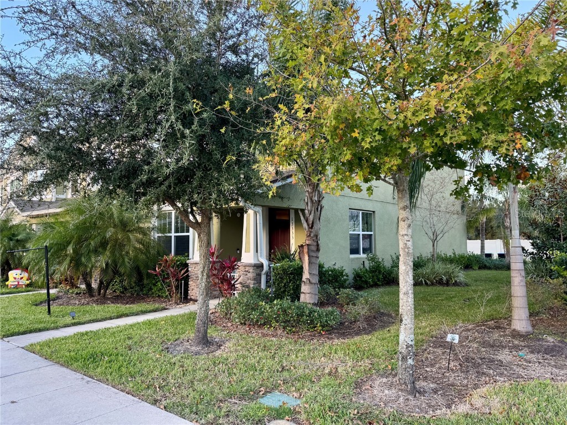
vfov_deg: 56.8
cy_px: 212
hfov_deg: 71.6
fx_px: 393
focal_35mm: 24
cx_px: 284
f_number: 1.78
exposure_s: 1/122
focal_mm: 6.76
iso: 64
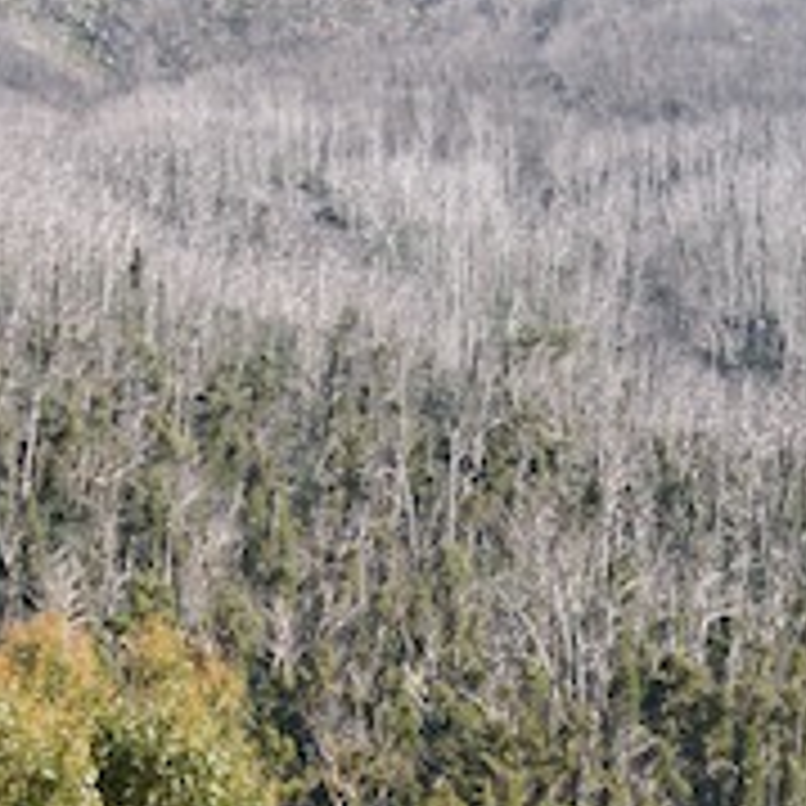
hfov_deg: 13.6
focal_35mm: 128
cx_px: 531
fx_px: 3372
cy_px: 572
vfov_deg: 13.6
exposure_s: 1/320
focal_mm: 30
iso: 250
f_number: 7.1
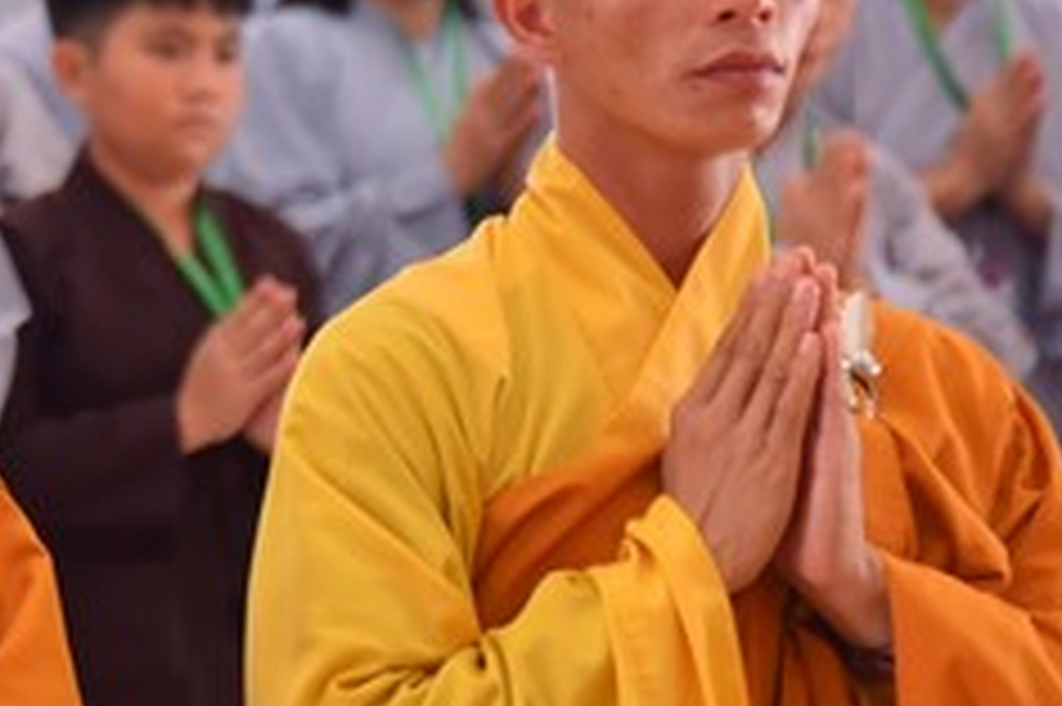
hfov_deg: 9.8
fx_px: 6102
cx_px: -202
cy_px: 277
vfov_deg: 6.6
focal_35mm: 207
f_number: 4.5
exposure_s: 1/125
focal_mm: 75
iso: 800
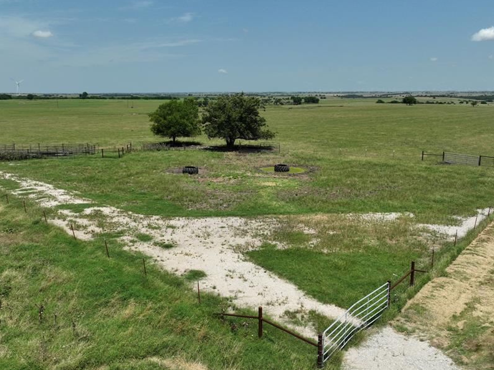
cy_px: 176
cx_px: 248
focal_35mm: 31
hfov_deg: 58.4
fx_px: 442
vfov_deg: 45.4
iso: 100
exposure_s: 1/1250
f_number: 4
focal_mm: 12.29
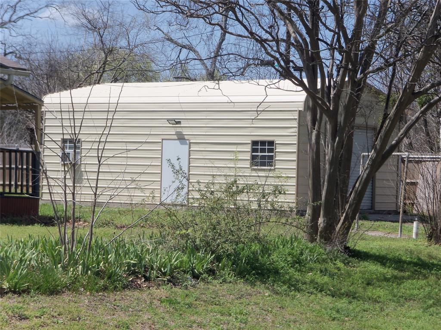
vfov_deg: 14.6
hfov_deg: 19.4
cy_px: 165
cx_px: 220
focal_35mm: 101
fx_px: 1287
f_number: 5.3
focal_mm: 17.9
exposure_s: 1/320
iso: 64
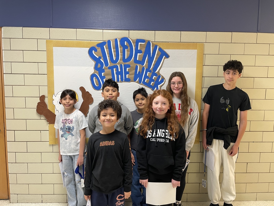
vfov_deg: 53.1
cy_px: 103
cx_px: 137
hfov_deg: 67.3
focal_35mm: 26
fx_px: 206
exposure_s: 1/60
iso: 100
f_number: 1.6
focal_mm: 4.2
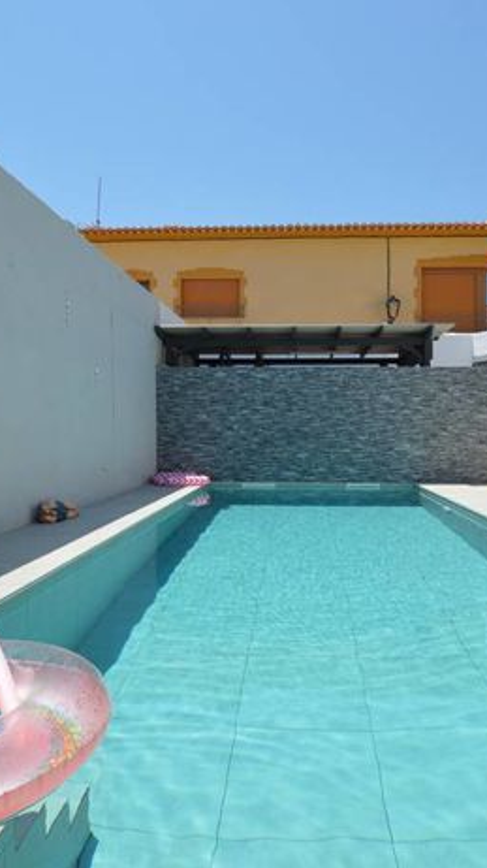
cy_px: 437
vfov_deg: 76.3
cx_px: 275
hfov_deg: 47.5
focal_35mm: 24
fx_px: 551
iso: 100
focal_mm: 10
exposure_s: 1/250
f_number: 8
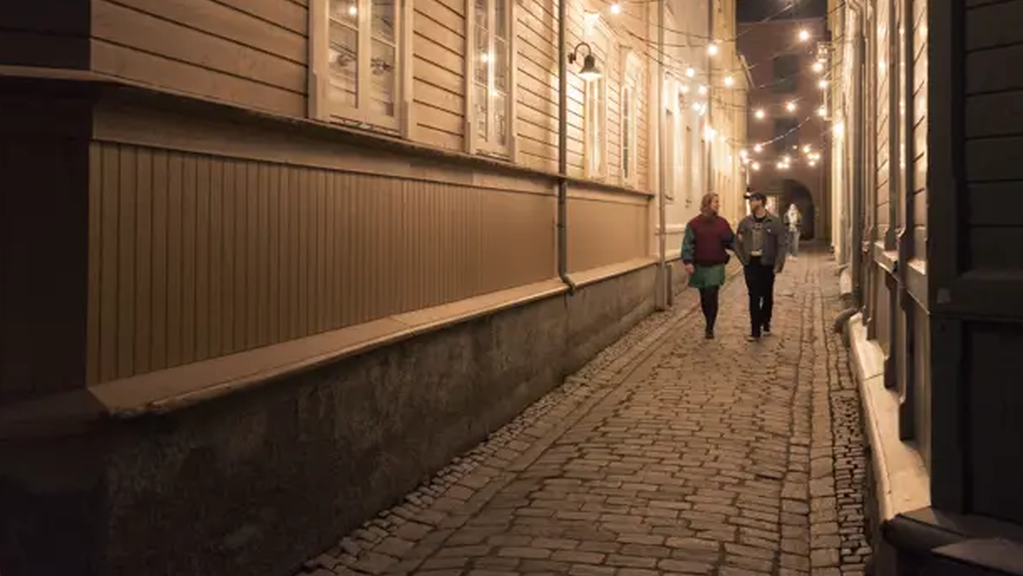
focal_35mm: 36
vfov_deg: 32.7
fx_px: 977
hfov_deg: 55.2
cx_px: 549
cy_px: 206
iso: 5000
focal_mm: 28
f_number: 4
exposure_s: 1/60
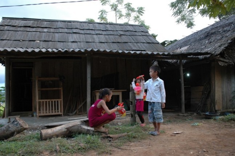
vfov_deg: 43.5
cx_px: 118
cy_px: 78
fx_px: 196
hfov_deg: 62.0
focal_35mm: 30
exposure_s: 1/30
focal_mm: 20
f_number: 3.8
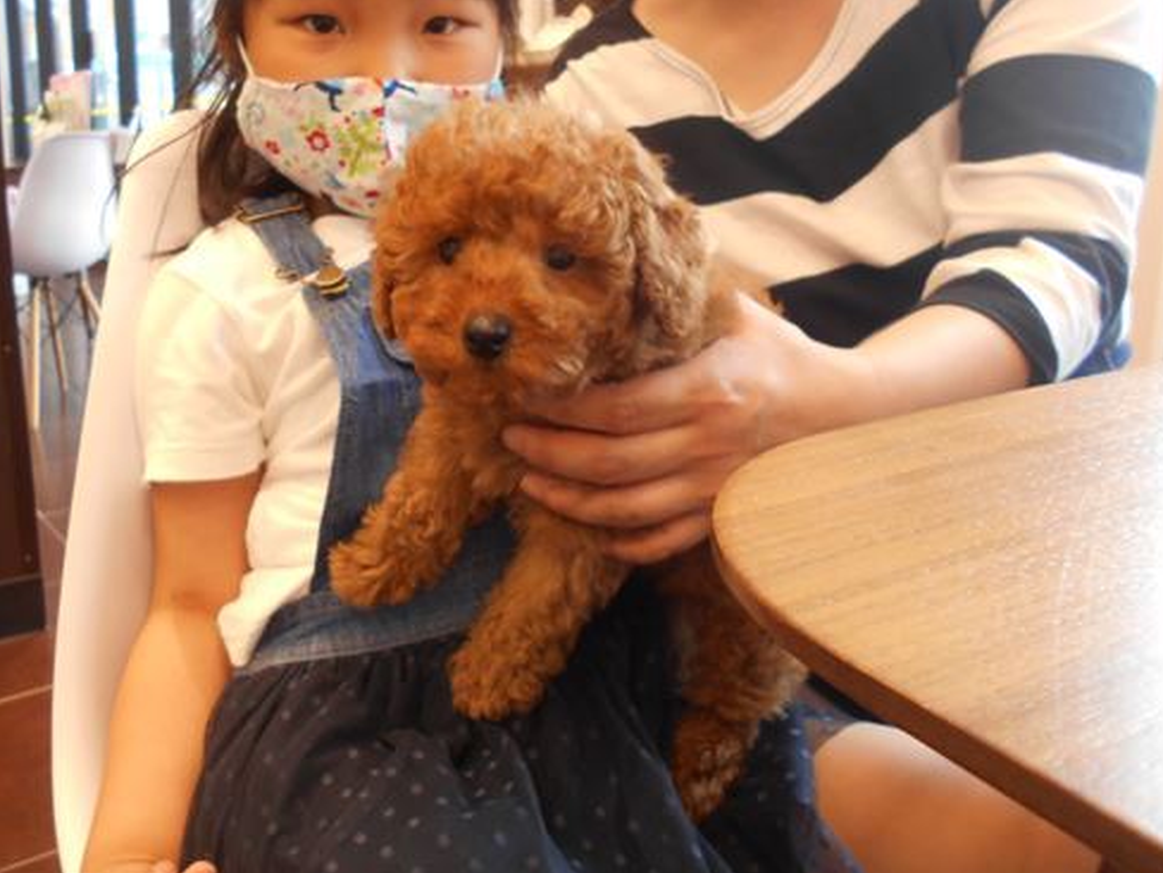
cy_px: 341
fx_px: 1075
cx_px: 481
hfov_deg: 56.5
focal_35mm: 32
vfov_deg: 43.9
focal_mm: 4.6
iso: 160
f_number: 3.2
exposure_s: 1/30
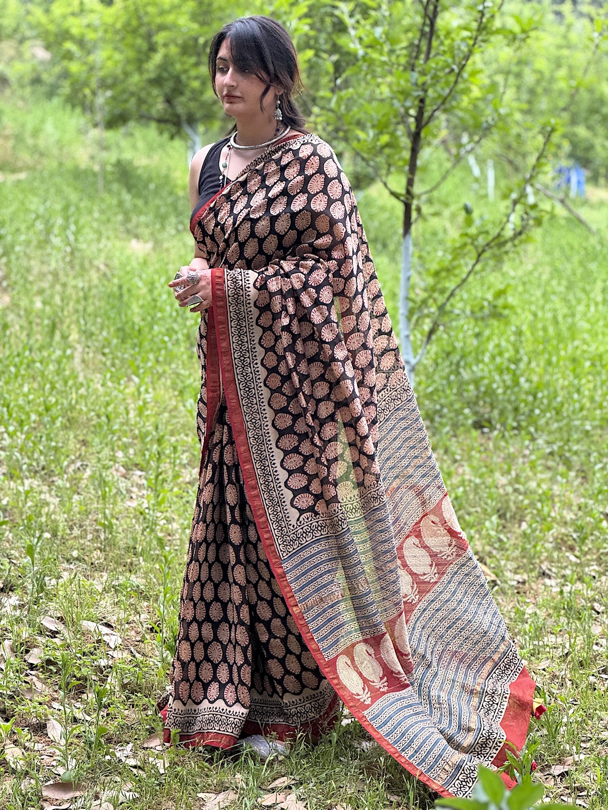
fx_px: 1803
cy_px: 405
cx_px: 304
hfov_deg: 19.1
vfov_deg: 25.3
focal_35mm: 77
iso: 200
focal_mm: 9
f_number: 2.8
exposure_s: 1/76
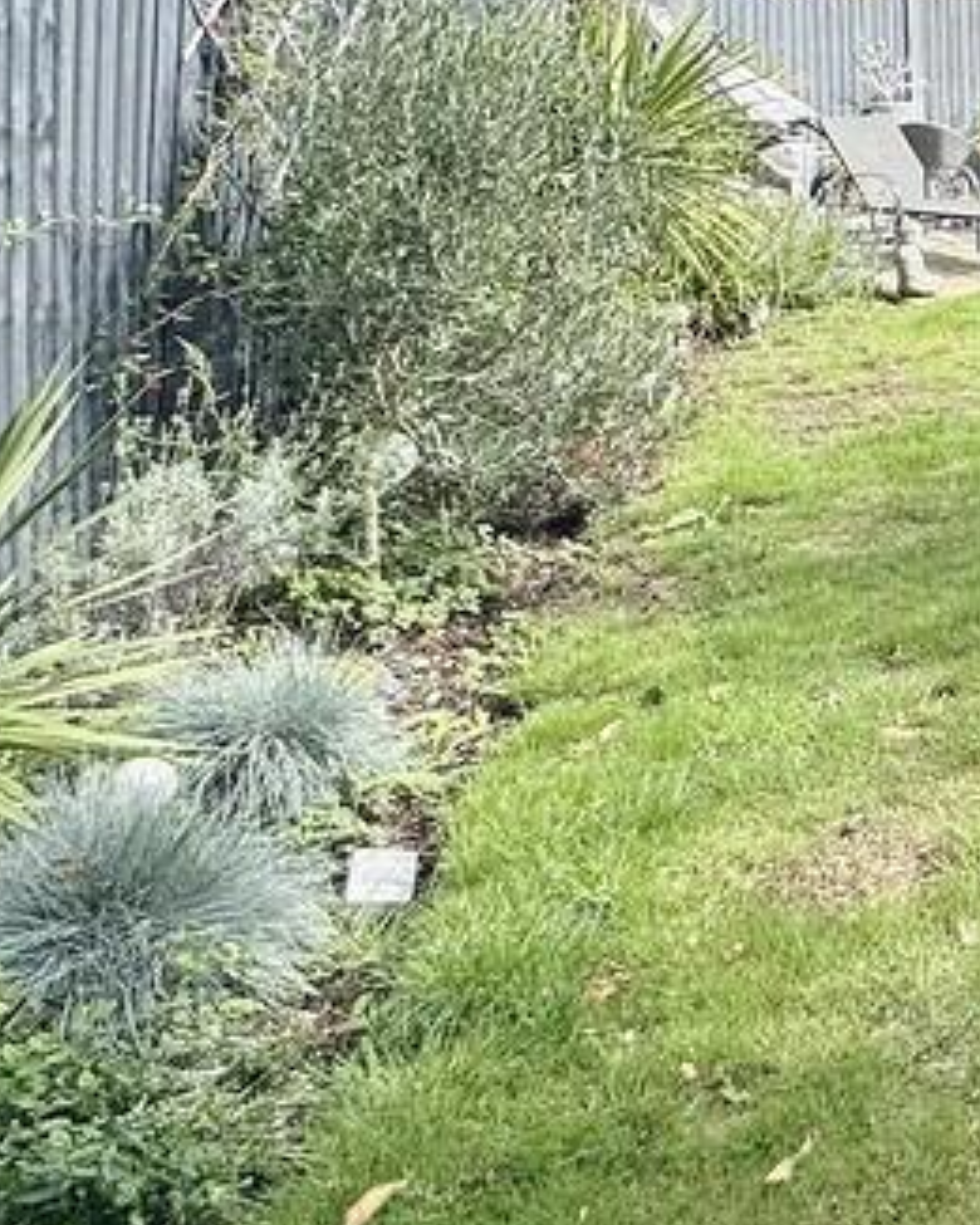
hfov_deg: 24.5
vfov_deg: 39.5
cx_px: 1568
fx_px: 1559
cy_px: 98
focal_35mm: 43
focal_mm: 2.22
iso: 40
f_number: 2.2
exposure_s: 1/831
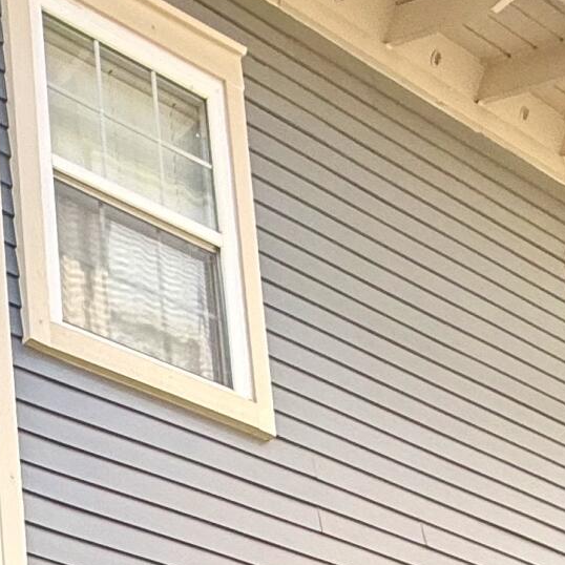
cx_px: -441
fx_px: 1274
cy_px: 1103
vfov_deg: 18.0
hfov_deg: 19.2
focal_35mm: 69
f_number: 2.2
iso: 50
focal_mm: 2.22
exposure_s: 1/300
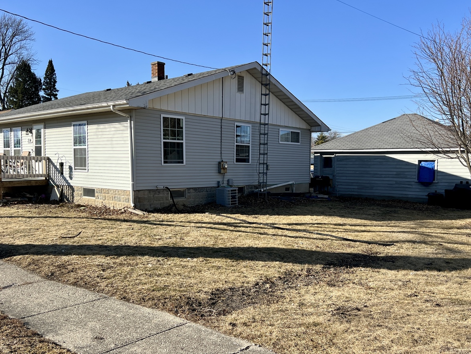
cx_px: 211
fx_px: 435
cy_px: 194
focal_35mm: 32
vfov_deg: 44.1
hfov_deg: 56.7
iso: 50
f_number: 1.5
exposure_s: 1/3356
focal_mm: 5.7
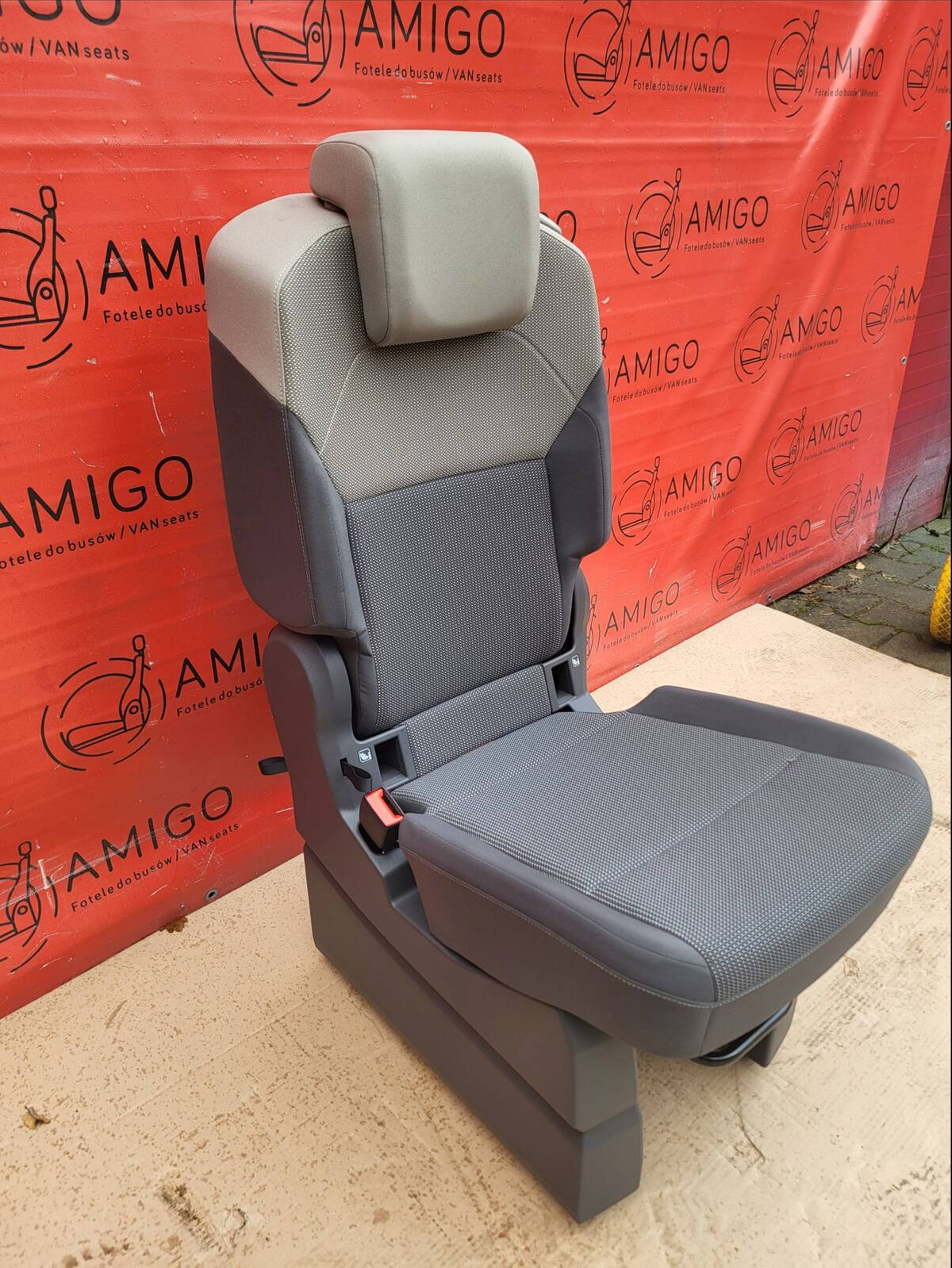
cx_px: 476
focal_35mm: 26
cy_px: 634
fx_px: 953
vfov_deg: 67.3
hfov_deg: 53.1
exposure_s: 1/234
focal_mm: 5.4
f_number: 1.8
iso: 40
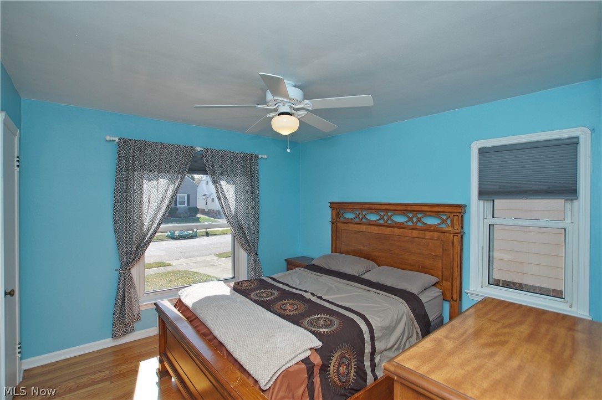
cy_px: 200
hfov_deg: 95.0
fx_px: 276
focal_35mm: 16
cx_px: 301
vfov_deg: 72.0
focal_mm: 11
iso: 100
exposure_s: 1/160
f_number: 4.5
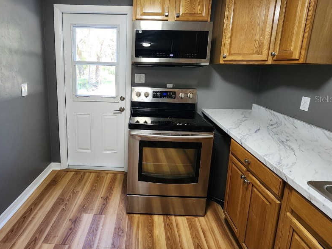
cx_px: 138
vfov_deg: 73.9
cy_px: 99
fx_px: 163
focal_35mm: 17
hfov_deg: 90.2
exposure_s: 1/60
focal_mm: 2.2
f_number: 2.2
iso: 320
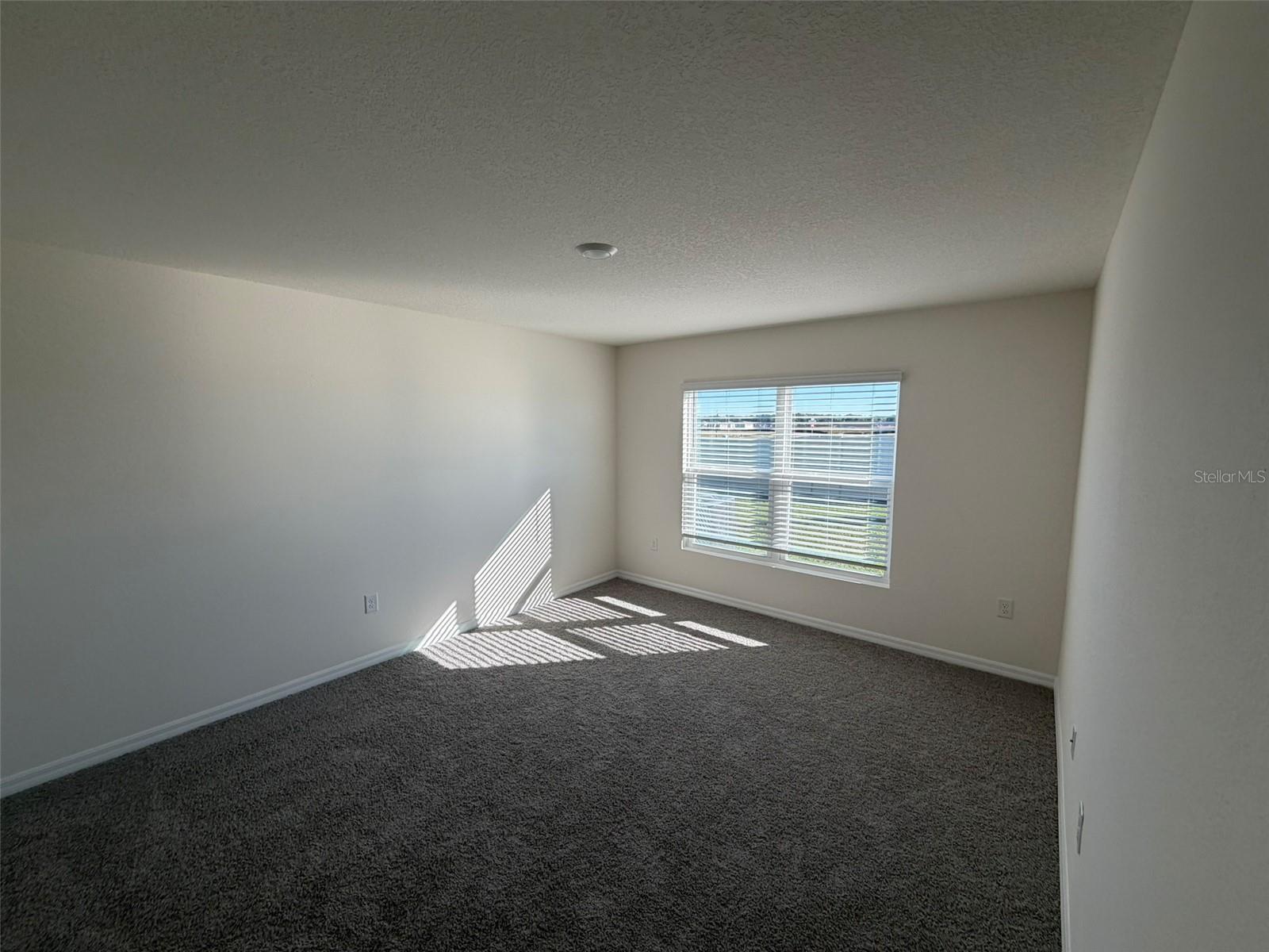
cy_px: 476
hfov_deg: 102.1
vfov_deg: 85.7
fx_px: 513
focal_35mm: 14
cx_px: 634
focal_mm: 2.22
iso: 40
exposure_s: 1/198
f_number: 2.2
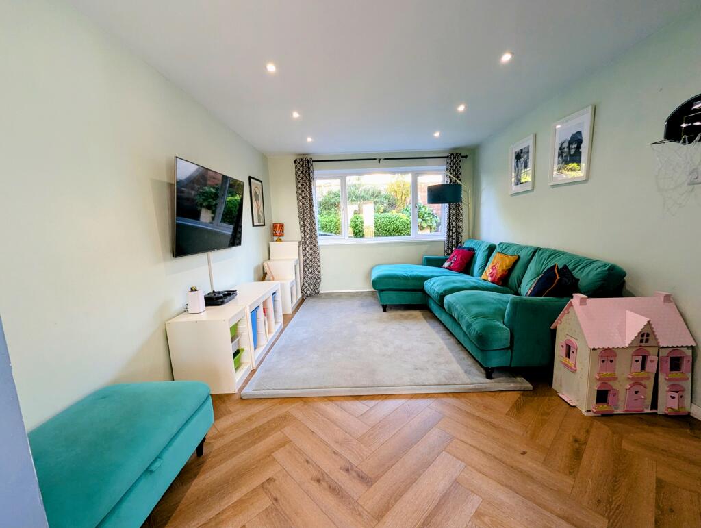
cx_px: 350
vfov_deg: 90.1
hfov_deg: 106.1
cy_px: 264
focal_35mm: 13
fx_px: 264
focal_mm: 1.95
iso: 45
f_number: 2.2
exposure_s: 1/33.3
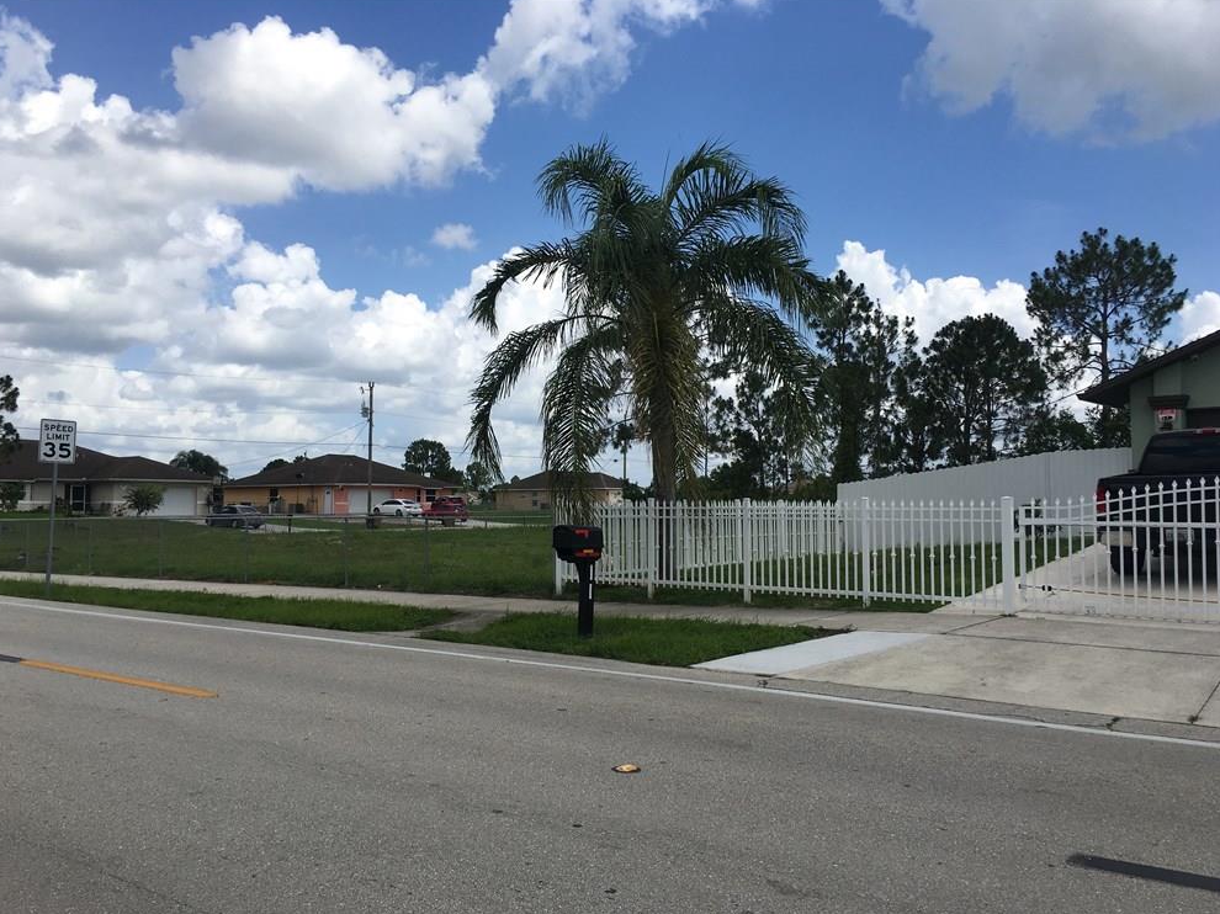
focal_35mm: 30
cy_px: 466
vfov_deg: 46.8
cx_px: 611
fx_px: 1057
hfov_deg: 60.0
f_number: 2.2
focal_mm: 4.15
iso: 25
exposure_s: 1/2331
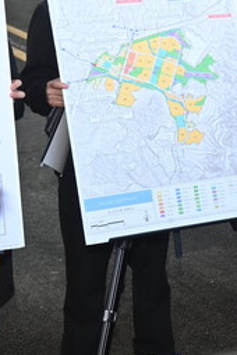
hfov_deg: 12.5
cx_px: 321
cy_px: 95
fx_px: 1047
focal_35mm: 106
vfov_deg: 19.2
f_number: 9
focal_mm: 45
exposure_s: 1/125
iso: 800
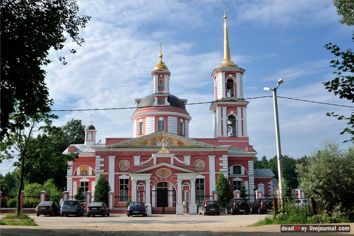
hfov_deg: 53.2
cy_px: 118
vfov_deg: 36.8
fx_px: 354
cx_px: 177
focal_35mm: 36
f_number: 7.1
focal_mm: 24
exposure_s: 1/320
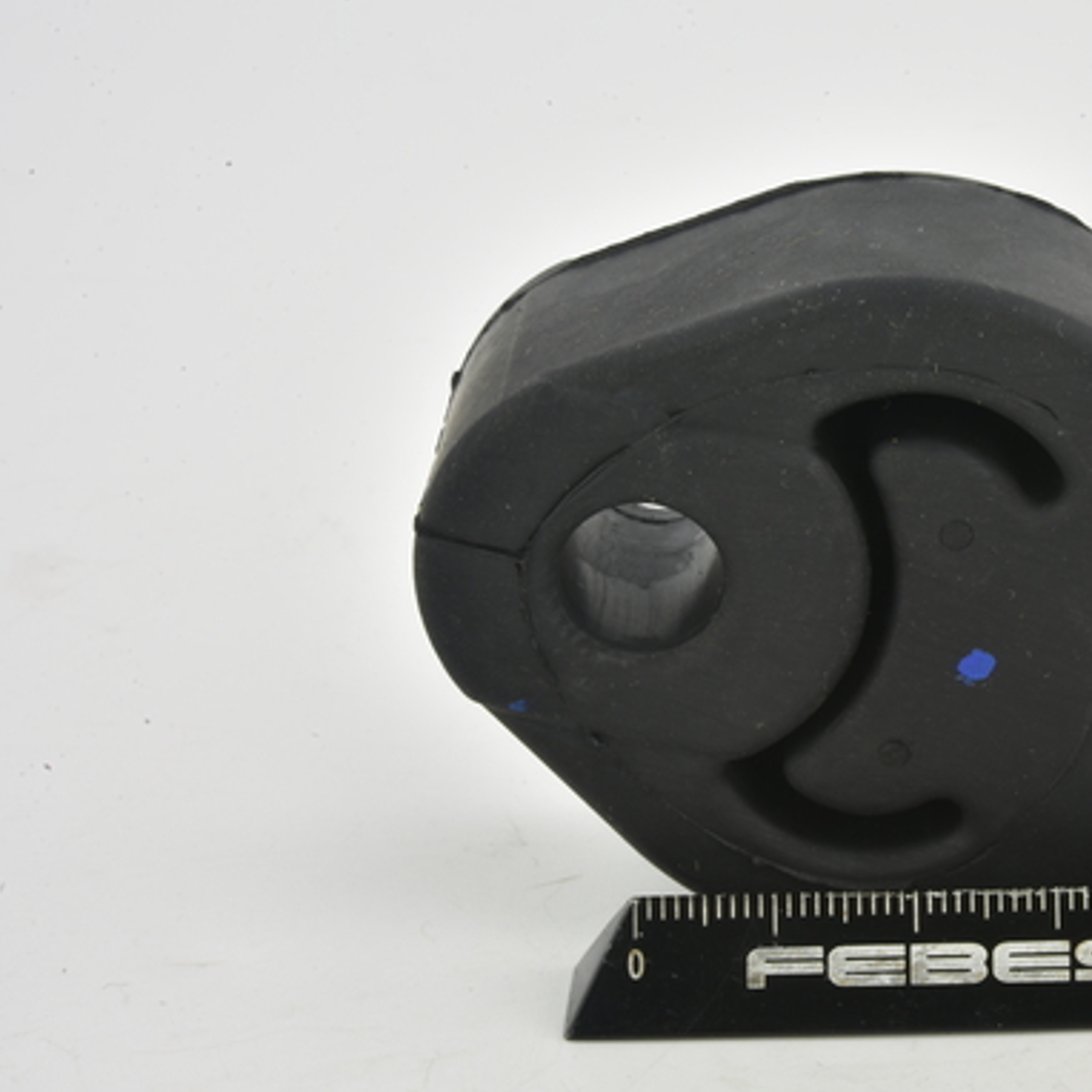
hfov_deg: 17.9
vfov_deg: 18.1
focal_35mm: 96
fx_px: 3426
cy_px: 666
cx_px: 943
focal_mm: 60
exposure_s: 1/2.5
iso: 64
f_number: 32
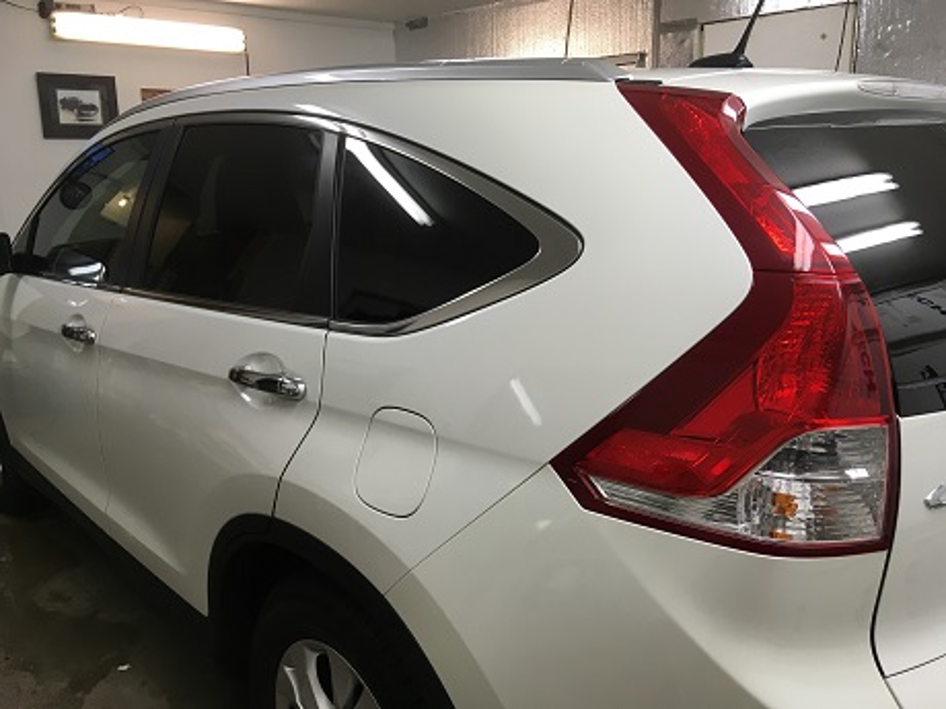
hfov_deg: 61.7
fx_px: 793
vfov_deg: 48.2
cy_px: 354
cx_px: 473
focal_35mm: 29
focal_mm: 4.15
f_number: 2.2
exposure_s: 1/30
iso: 25
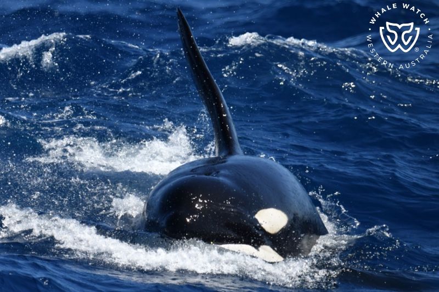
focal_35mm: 340
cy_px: 146
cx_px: 220
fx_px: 4145
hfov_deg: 6.1
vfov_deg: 4.0
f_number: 6
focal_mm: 340
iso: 1000
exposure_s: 1/8000
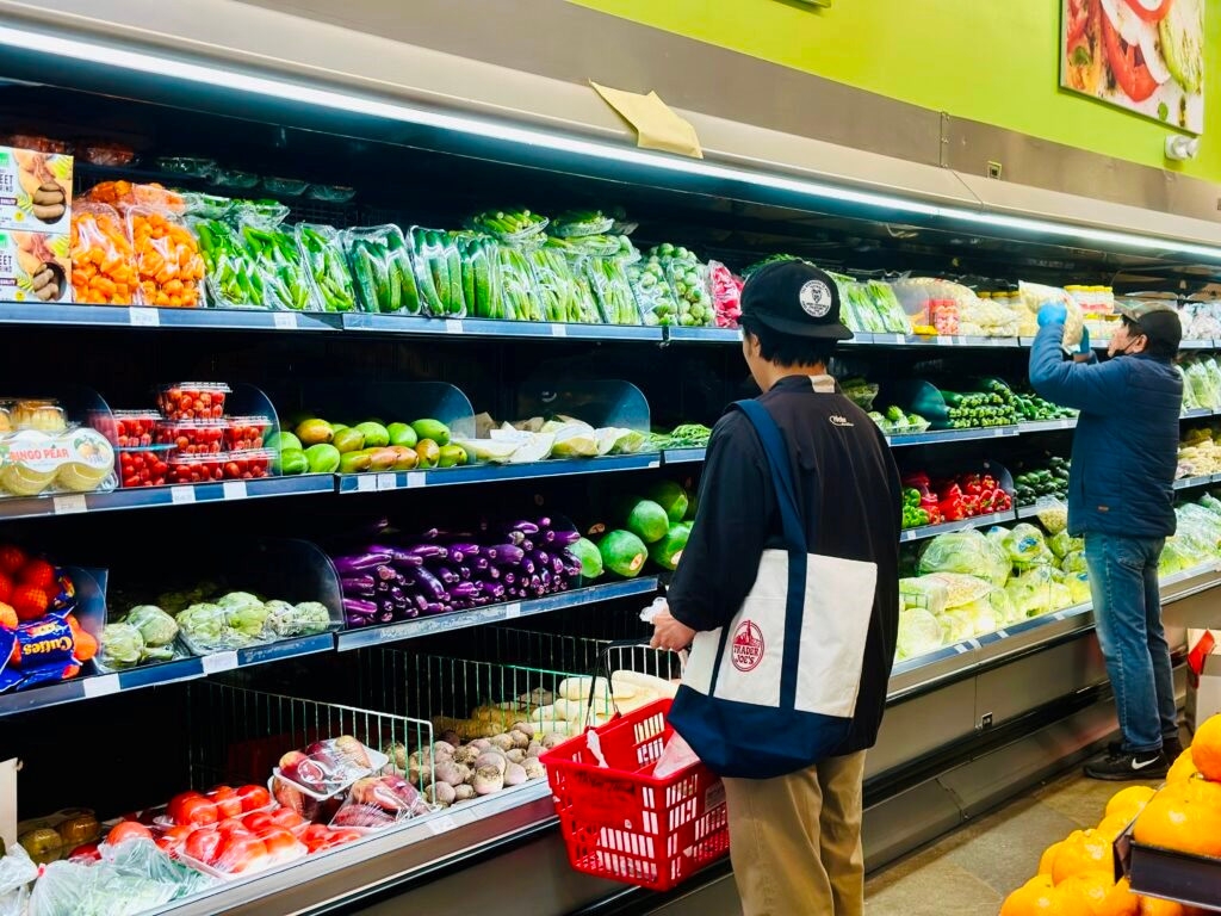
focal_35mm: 48
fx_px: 1693
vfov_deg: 30.3
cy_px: 458
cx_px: 610
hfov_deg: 39.7
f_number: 1.78
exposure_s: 1/133
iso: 80
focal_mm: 6.86
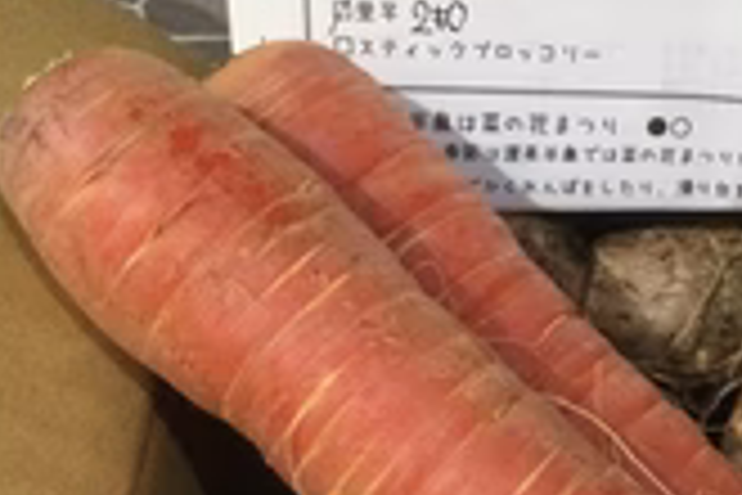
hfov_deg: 25.0
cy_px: 284
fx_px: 1608
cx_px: 697
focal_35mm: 78
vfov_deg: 17.5
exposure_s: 1/30
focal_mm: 3.3
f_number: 2.4
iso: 200
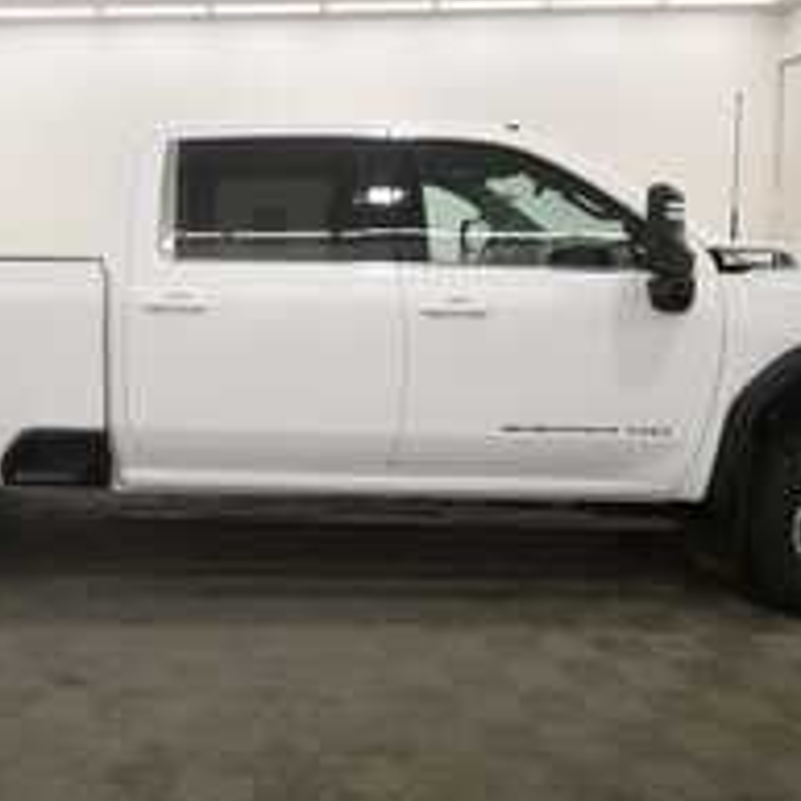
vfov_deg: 54.0
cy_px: 376
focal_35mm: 30
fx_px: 785
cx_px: 253
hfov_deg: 52.8
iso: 720
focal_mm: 11.5
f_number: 4.8
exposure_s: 1/250
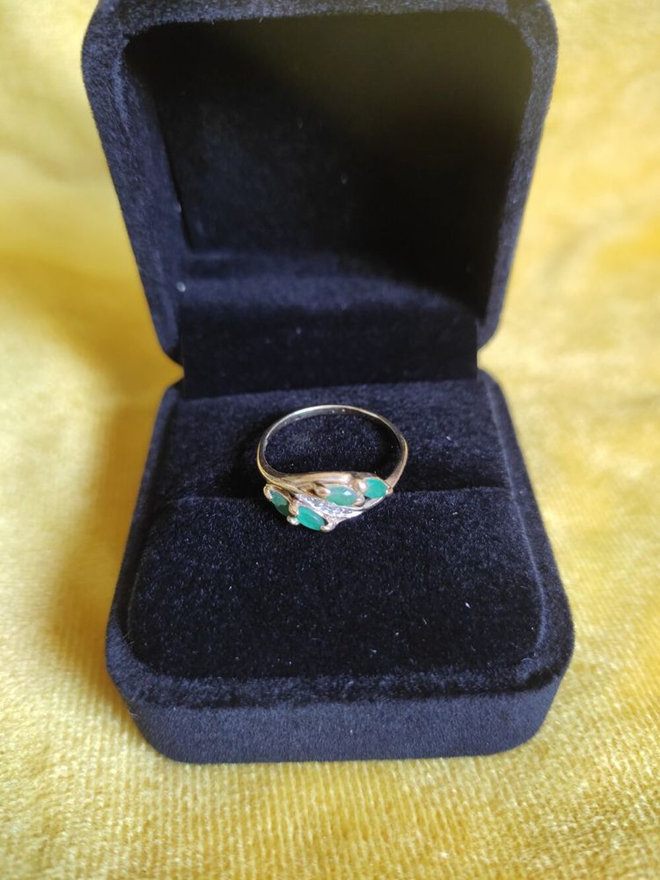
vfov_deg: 67.3
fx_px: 661
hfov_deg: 53.1
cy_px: 440
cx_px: 330
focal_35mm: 26
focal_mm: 4.74
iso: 658
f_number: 1.79
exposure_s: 1/33
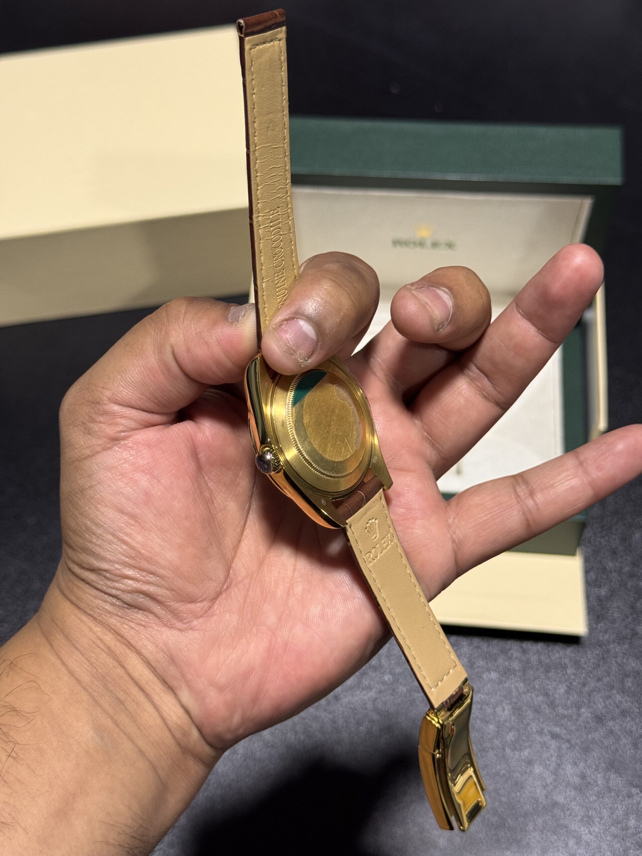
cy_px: 428
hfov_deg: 30.3
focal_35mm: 48
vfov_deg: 39.7
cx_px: 321
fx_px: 1187
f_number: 1.78
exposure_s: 1/51
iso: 100
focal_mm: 6.76
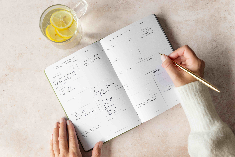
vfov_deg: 26.5
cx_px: 118
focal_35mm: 51
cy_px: 78
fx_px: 333
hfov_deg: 38.9
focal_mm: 51
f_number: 4
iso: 800
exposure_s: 1/320
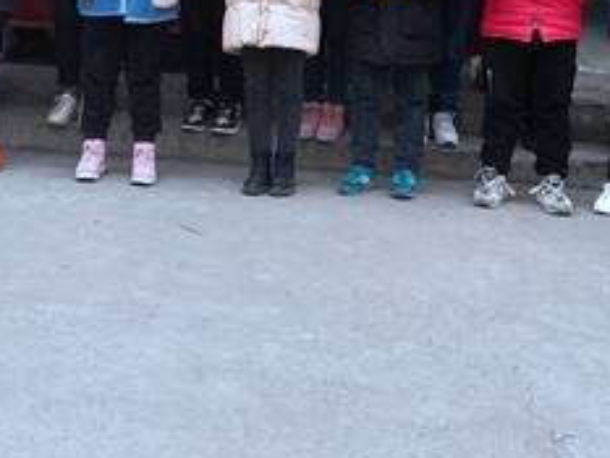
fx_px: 1816
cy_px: -251
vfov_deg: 13.5
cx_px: 160
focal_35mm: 103
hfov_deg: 19.0
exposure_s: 1/100
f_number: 1.8
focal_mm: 3.95
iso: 69
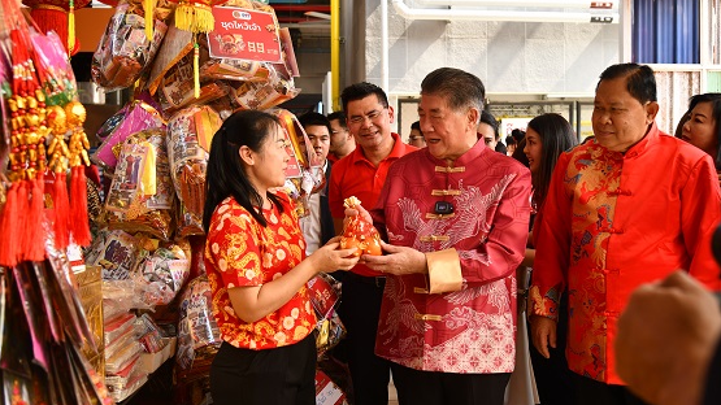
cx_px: 361
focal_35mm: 40
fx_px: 765
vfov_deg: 29.7
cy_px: 193
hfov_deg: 50.5
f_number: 5
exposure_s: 1/250
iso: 560
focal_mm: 38
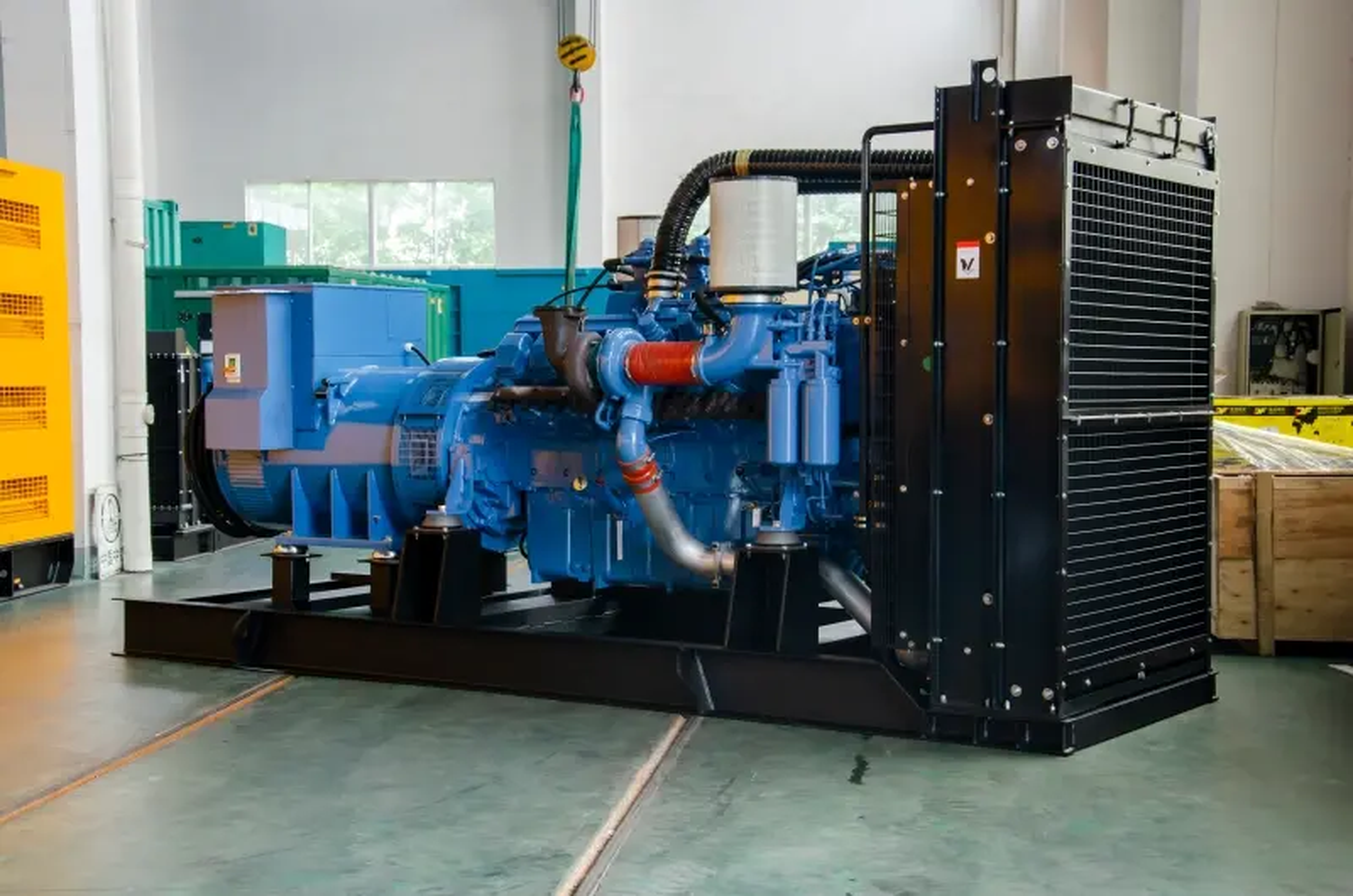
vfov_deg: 23.7
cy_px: 448
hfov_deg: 35.1
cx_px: 676
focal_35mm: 57
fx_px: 2138
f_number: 5.6
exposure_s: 1/2.5
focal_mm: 38
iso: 160
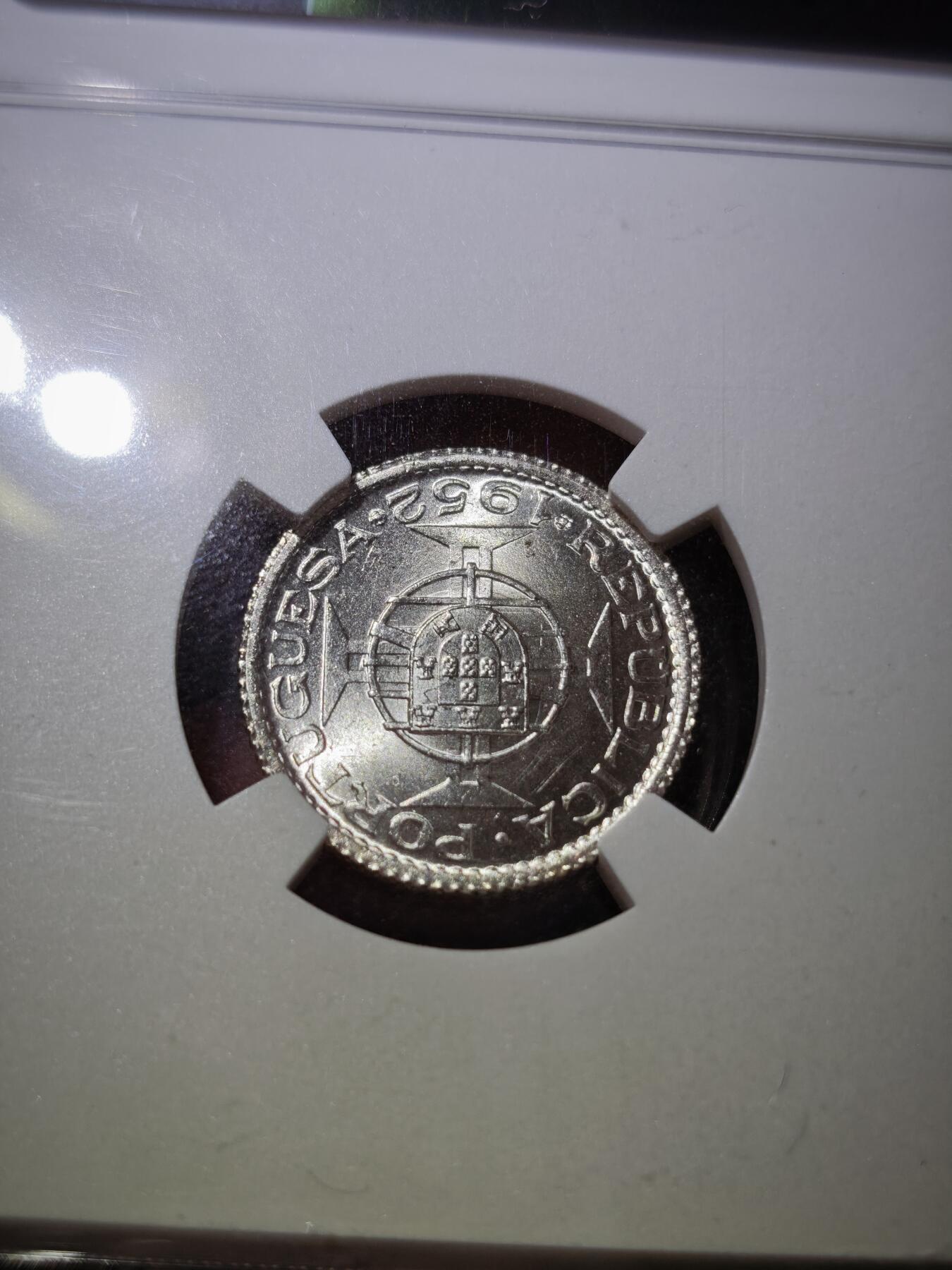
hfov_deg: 29.1
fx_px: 1833
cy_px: 635
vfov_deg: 38.2
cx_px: 476
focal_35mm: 50
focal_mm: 5.85
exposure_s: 1/317
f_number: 1.63
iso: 50
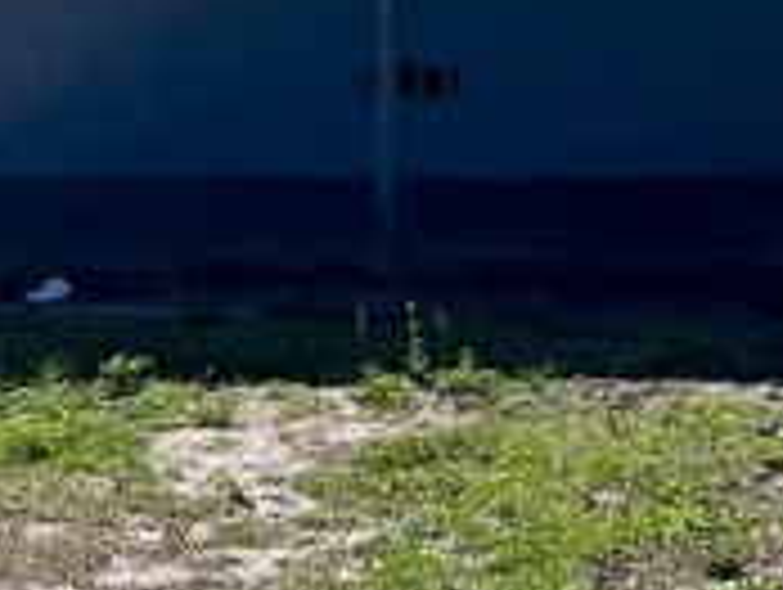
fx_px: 3466
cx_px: 423
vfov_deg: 9.3
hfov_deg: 12.9
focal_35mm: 153
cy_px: -455
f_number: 1.6
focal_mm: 5.1
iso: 50
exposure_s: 1/4854
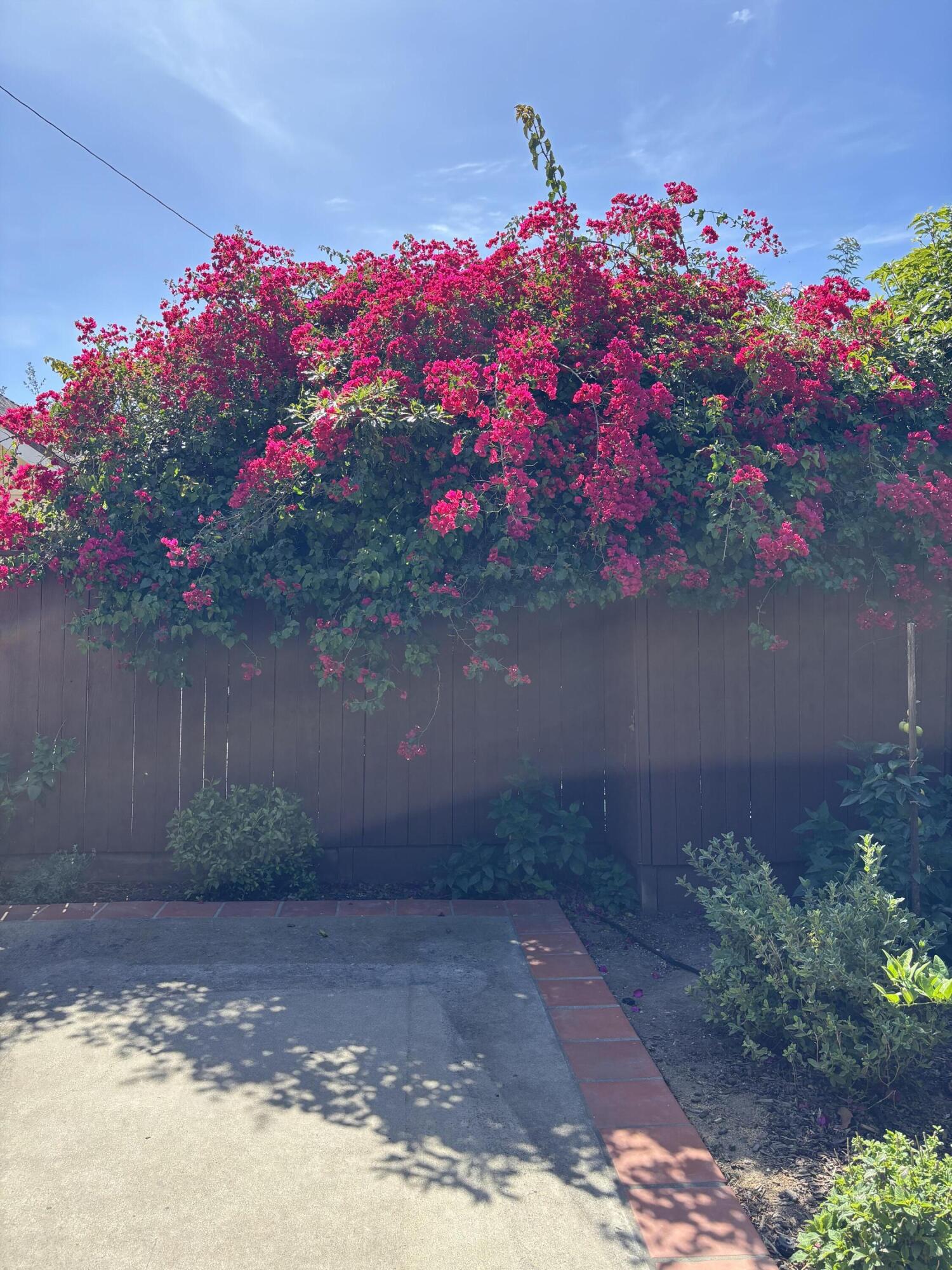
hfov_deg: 53.1
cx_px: 476
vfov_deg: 67.3
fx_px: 953
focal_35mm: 26
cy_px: 635
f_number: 1.6
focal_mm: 5.96
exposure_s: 1/1205
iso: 50
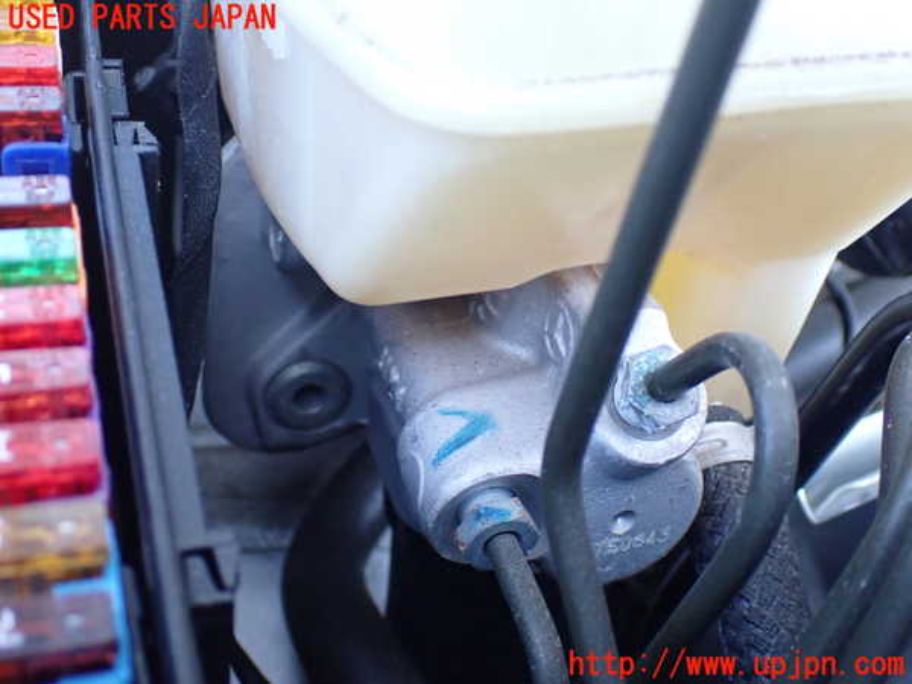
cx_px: 456
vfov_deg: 35.1
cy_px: 342
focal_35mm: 41
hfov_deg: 45.8
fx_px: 1080
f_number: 2.8
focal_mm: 7.31
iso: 800
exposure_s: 1/125
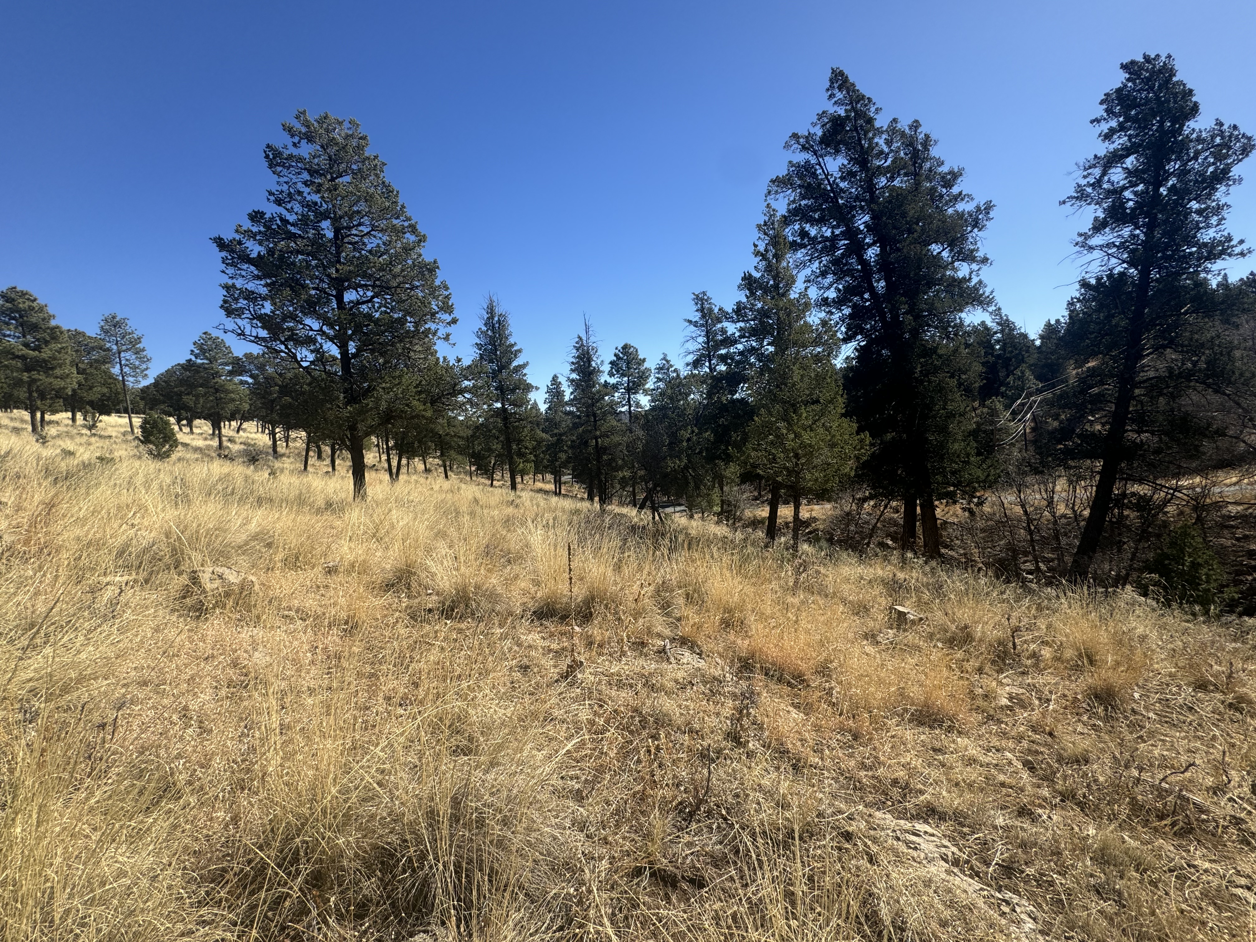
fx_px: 508
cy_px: 471
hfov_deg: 102.1
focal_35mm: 14
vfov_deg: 85.7
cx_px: 628
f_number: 2.2
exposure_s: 1/1277
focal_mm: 2.22
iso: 50
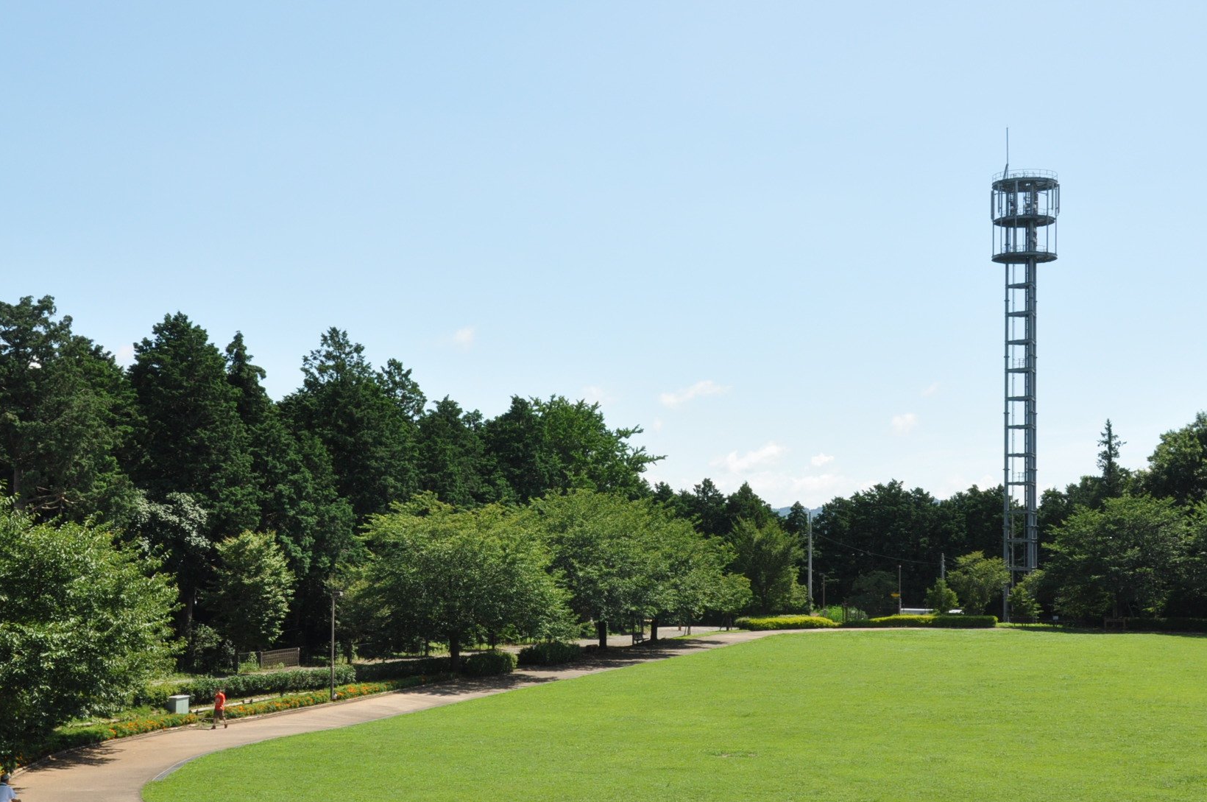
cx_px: 599
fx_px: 1708
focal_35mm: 51
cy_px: 465
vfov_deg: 26.4
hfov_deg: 38.9
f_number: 16
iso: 400
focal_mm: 26
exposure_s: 1/160
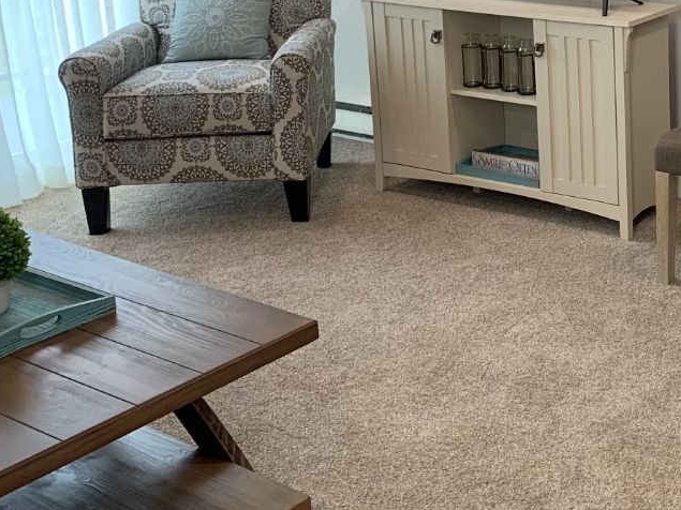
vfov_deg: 24.0
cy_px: 28
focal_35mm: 59
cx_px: 710
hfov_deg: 30.0
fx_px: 1160
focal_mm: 4.25
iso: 64
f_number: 1.8
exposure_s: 1/60
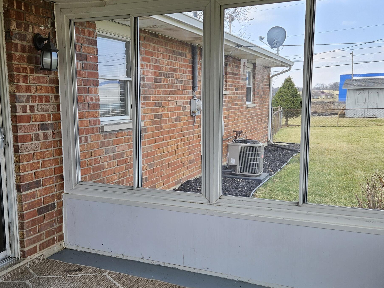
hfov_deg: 48.9
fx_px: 422
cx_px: 169
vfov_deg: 37.7
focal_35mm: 38
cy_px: 161
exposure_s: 1/215
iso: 25
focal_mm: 5.4
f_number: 1.8
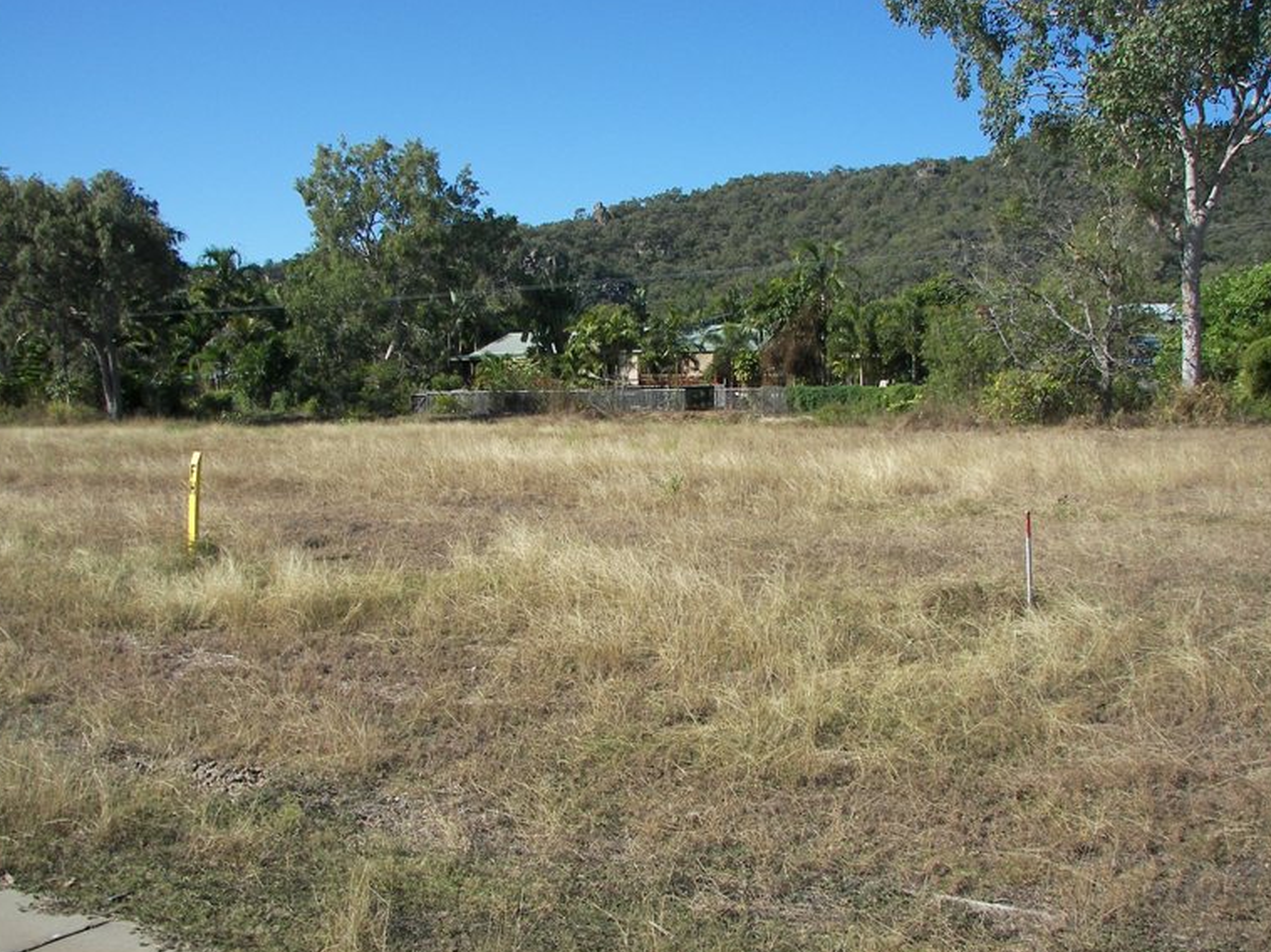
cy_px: 459
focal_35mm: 38
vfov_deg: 37.7
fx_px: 1395
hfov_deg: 49.0
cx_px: 646
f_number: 2.8
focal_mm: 6
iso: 50
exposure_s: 1/800
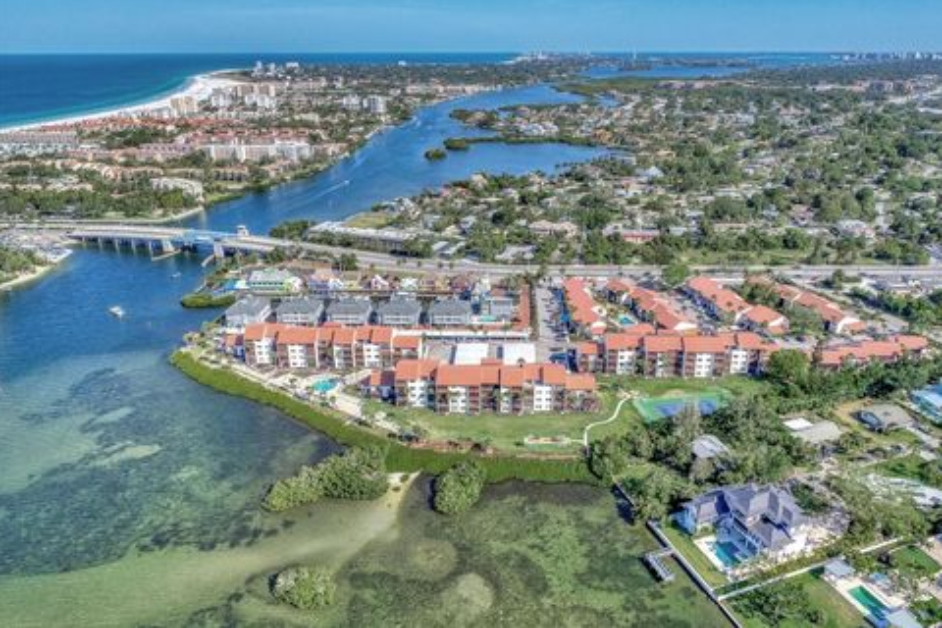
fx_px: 654
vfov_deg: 51.3
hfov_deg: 71.5
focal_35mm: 25
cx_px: 485
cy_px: 303
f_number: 4.5
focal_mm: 8.8
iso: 100
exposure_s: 1/1250
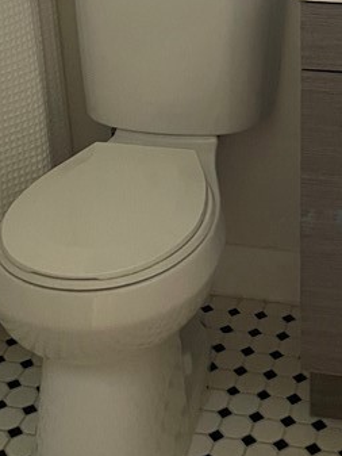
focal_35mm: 79
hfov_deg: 18.2
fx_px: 1040
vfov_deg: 22.1
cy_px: -146
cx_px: 334
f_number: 1.6
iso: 400
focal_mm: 4.2
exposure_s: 1/60
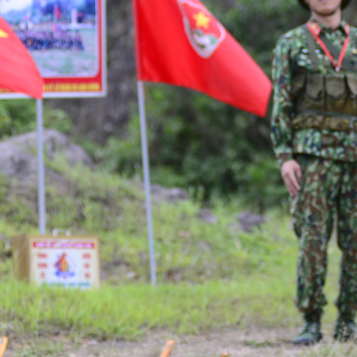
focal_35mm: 211
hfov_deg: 8.2
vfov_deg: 8.3
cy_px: 93
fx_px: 2462
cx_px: 387
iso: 200
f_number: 2.8
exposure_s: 1/500
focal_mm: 80
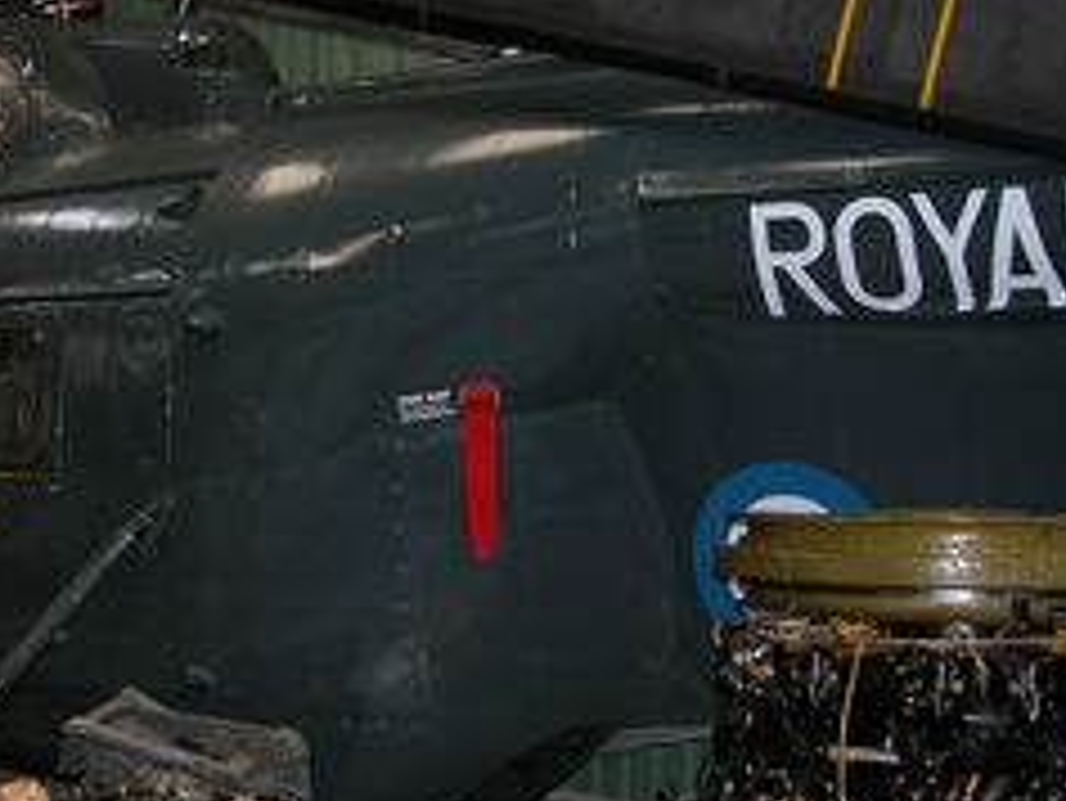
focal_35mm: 59
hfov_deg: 32.2
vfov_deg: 24.8
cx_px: 301
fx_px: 1818
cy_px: 346
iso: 200
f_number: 2.8
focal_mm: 8.9
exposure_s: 1/60
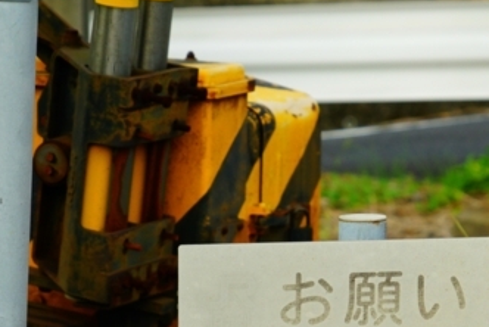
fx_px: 3372
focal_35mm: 248
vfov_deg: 5.5
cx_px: 327
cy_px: 330
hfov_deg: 8.3
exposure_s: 1/500
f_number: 6.3
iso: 640
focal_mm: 103
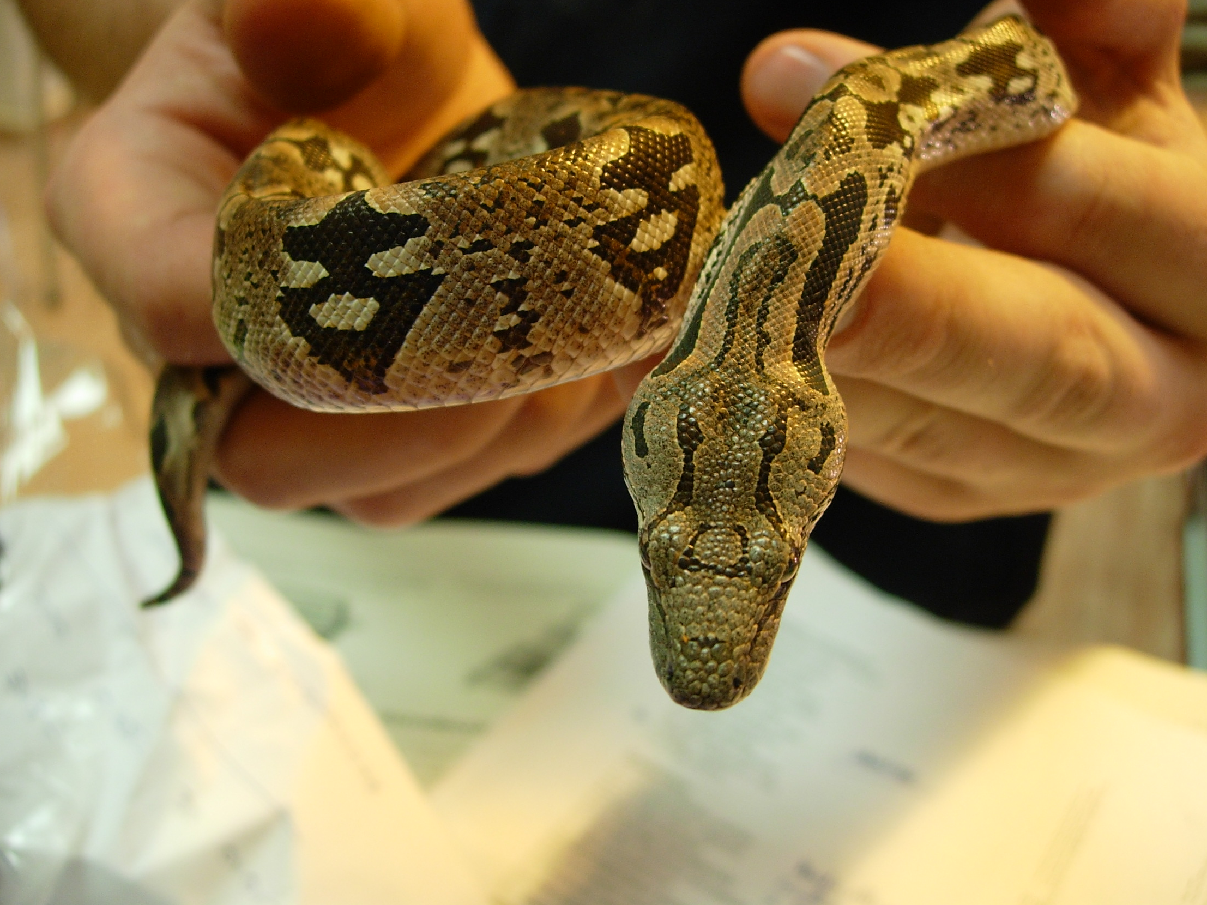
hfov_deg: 47.9
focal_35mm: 39
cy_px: 441
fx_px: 1360
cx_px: 612
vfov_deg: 36.8
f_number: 2.8
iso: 79
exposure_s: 1/46.5
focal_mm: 7.8
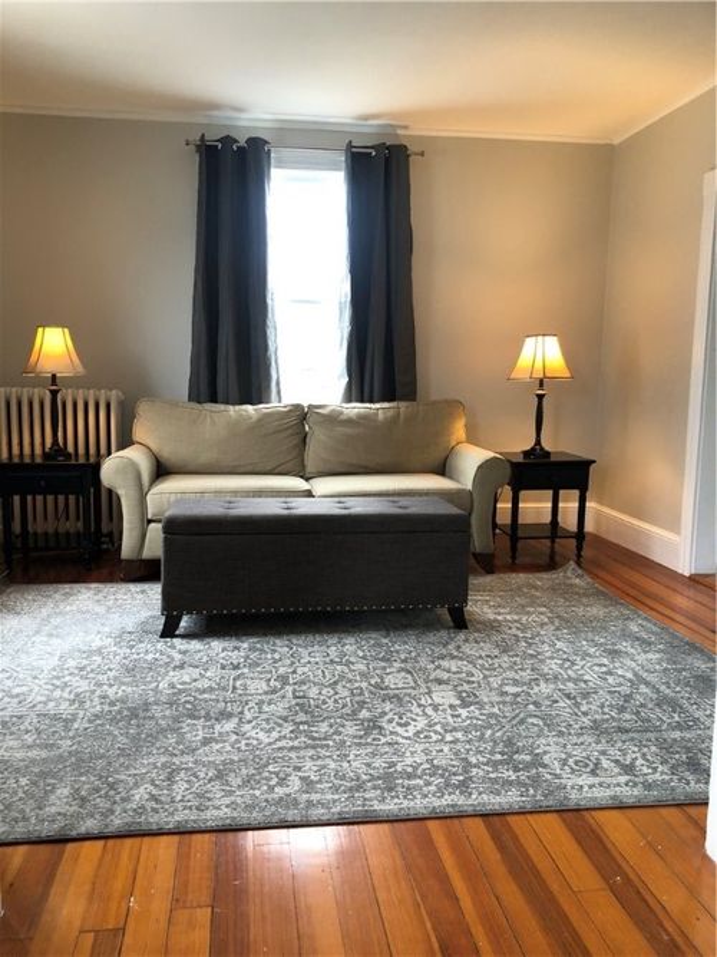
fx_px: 774
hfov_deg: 49.7
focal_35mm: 28
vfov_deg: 63.5
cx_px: 358
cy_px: 478
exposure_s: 1/17
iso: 40
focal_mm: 3.99
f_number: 1.8
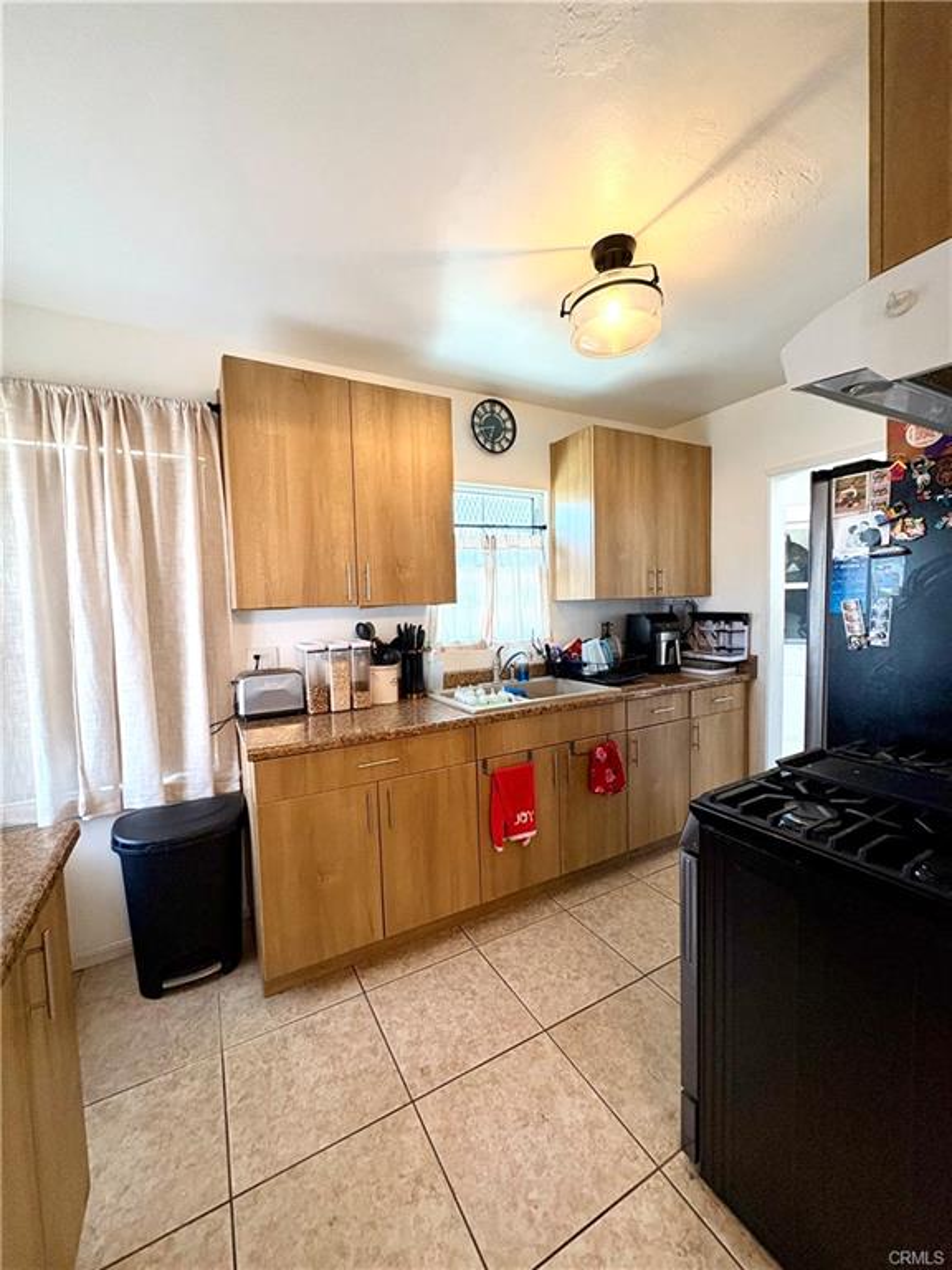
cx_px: 476
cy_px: 635
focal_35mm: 14
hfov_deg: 85.7
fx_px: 513
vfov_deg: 102.1
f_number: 2.2
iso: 400
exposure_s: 1/60
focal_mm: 2.22
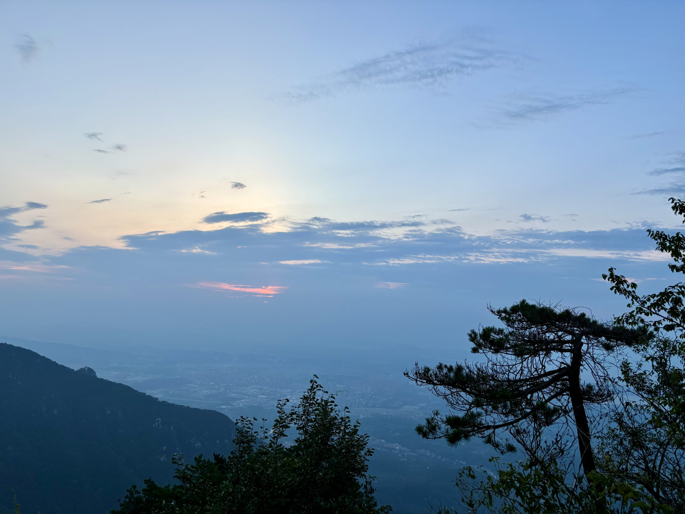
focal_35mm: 26
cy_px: 257
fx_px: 515
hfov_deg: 67.3
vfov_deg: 53.1
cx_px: 342
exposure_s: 1/428
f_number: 1.6
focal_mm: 5.96
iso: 50
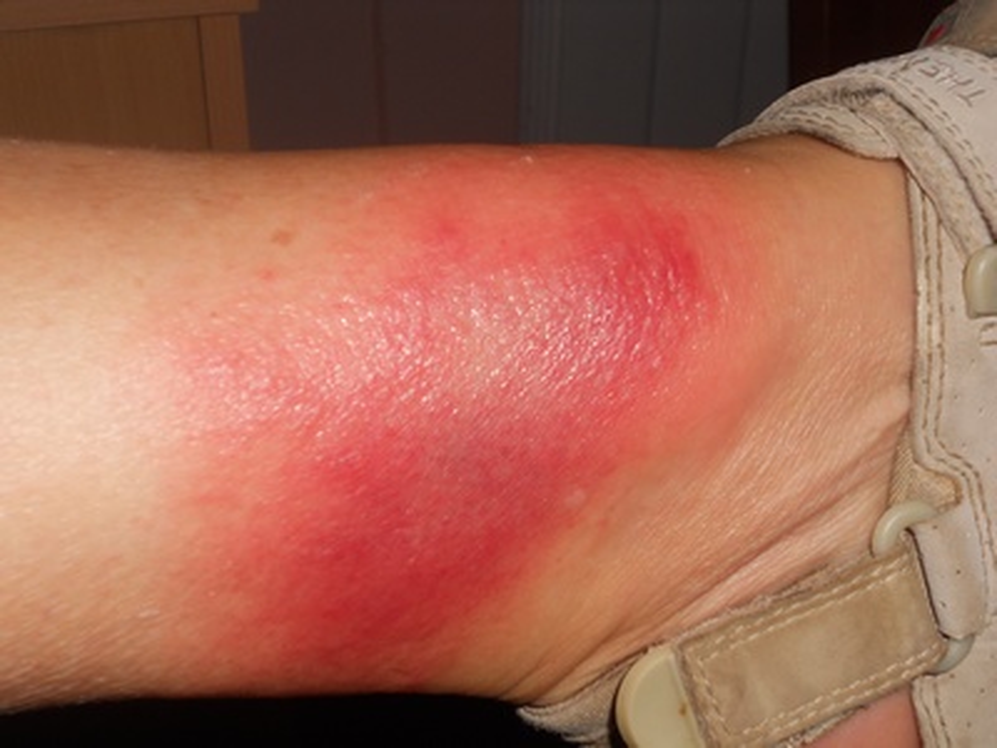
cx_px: 498
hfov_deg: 41.2
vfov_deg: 31.5
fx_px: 1325
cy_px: 374
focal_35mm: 46
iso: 80
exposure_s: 1/30
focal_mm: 8.2
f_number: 10.8
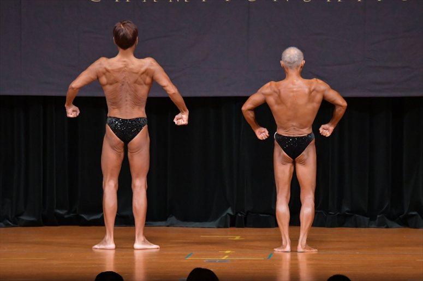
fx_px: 3171
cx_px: 212
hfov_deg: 7.6
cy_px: 140
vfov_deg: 5.1
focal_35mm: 270
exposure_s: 1/400
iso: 5000
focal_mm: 180
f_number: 5.6
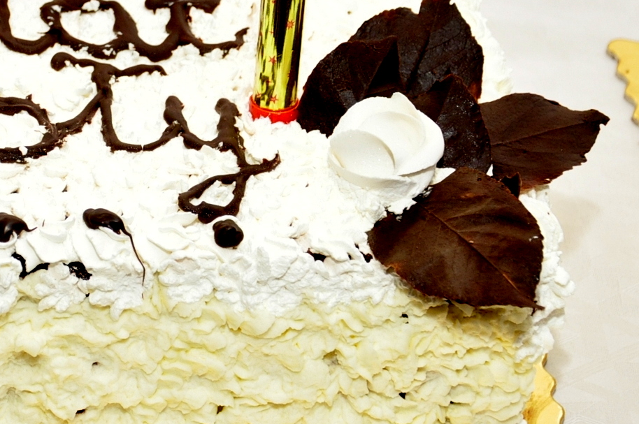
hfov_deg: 11.6
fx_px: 3120
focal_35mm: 176
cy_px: 159
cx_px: -28
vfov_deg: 7.8
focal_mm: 50
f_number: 5.6
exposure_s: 1/200
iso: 800
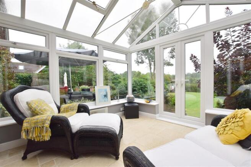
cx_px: 126
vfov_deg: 77.3
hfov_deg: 100.4
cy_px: 84
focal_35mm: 15
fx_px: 105
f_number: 7.1
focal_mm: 10
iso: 400
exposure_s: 1/200
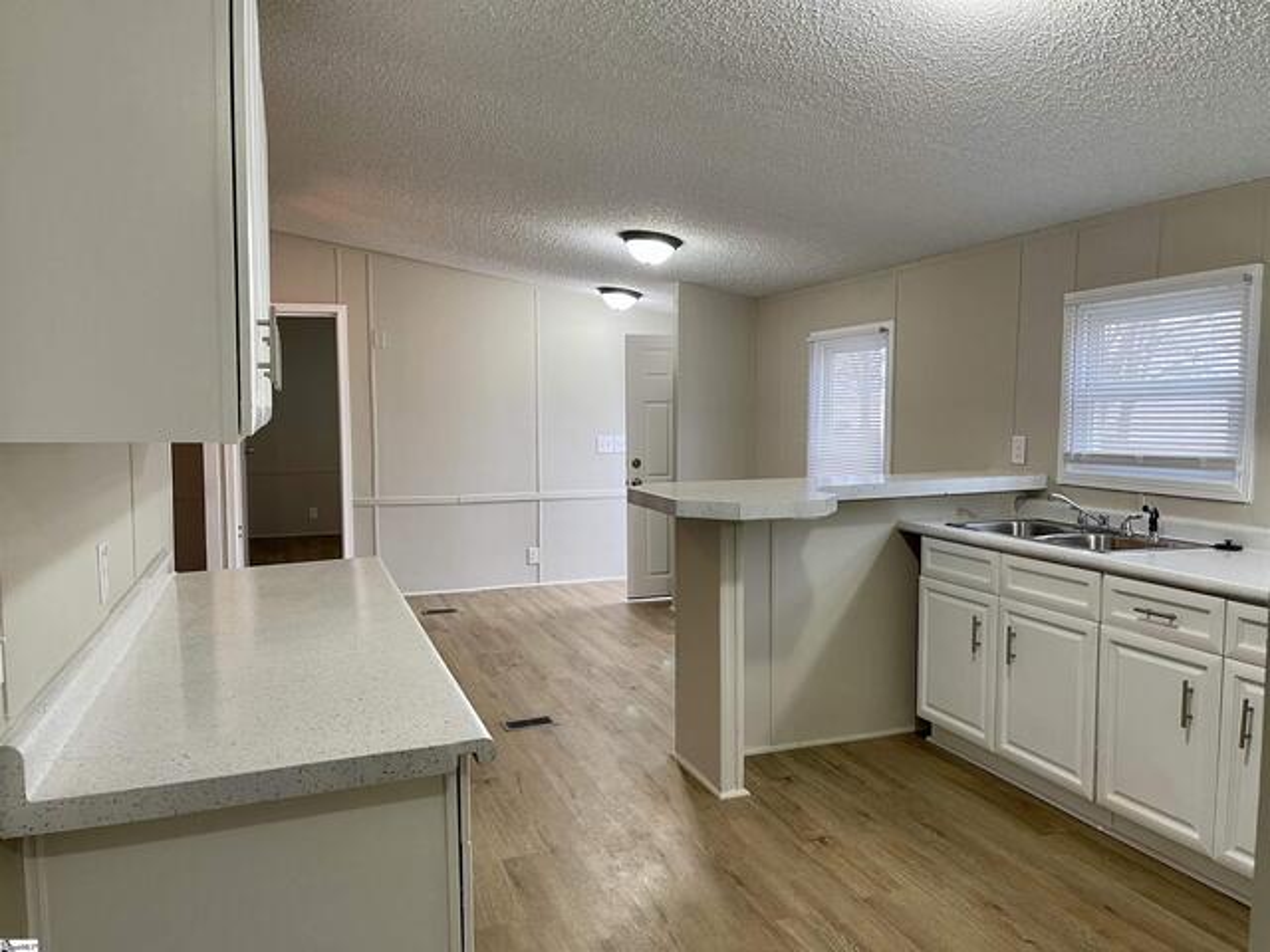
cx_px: 635
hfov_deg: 69.4
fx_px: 917
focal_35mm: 25
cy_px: 476
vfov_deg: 54.9
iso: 100
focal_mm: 5.1
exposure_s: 1/60
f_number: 1.6
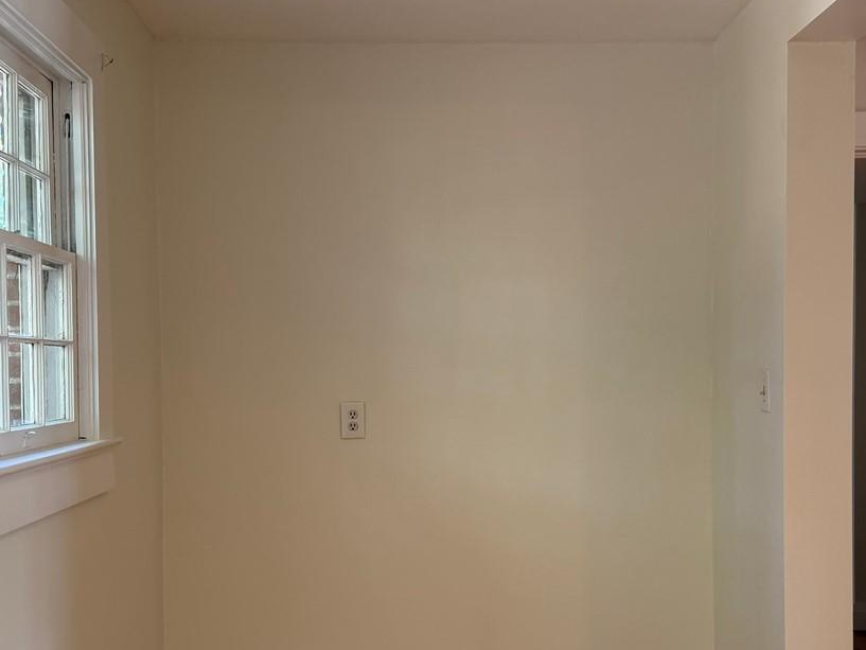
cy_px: 423
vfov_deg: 30.7
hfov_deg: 40.4
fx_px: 1176
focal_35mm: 47
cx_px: 441
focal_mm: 6.76
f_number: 1.78
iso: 125
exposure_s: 1/60
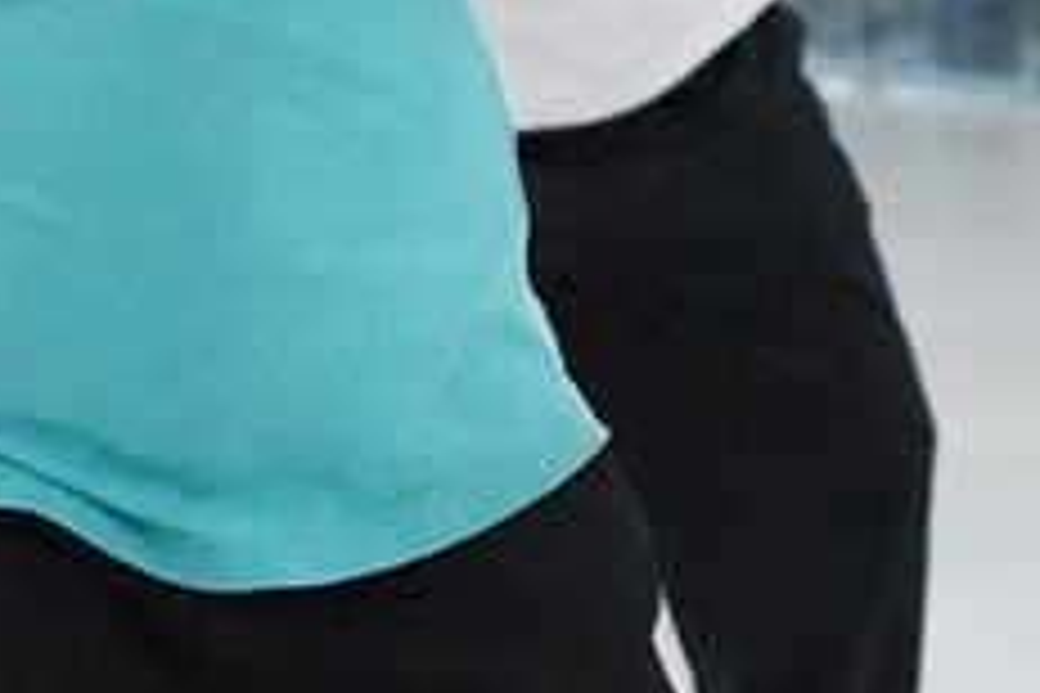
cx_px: 1621
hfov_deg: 4.5
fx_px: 13201
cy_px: -349
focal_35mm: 457
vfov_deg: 3.0
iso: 8000
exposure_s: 1/125
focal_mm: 103
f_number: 6.3
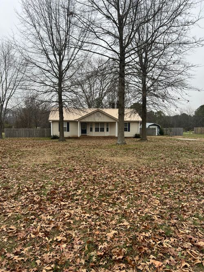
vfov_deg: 67.3
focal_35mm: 26
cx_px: 102
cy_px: 136
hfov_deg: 53.0
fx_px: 204
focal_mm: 5.7
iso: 50
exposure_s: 1/528
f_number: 1.5
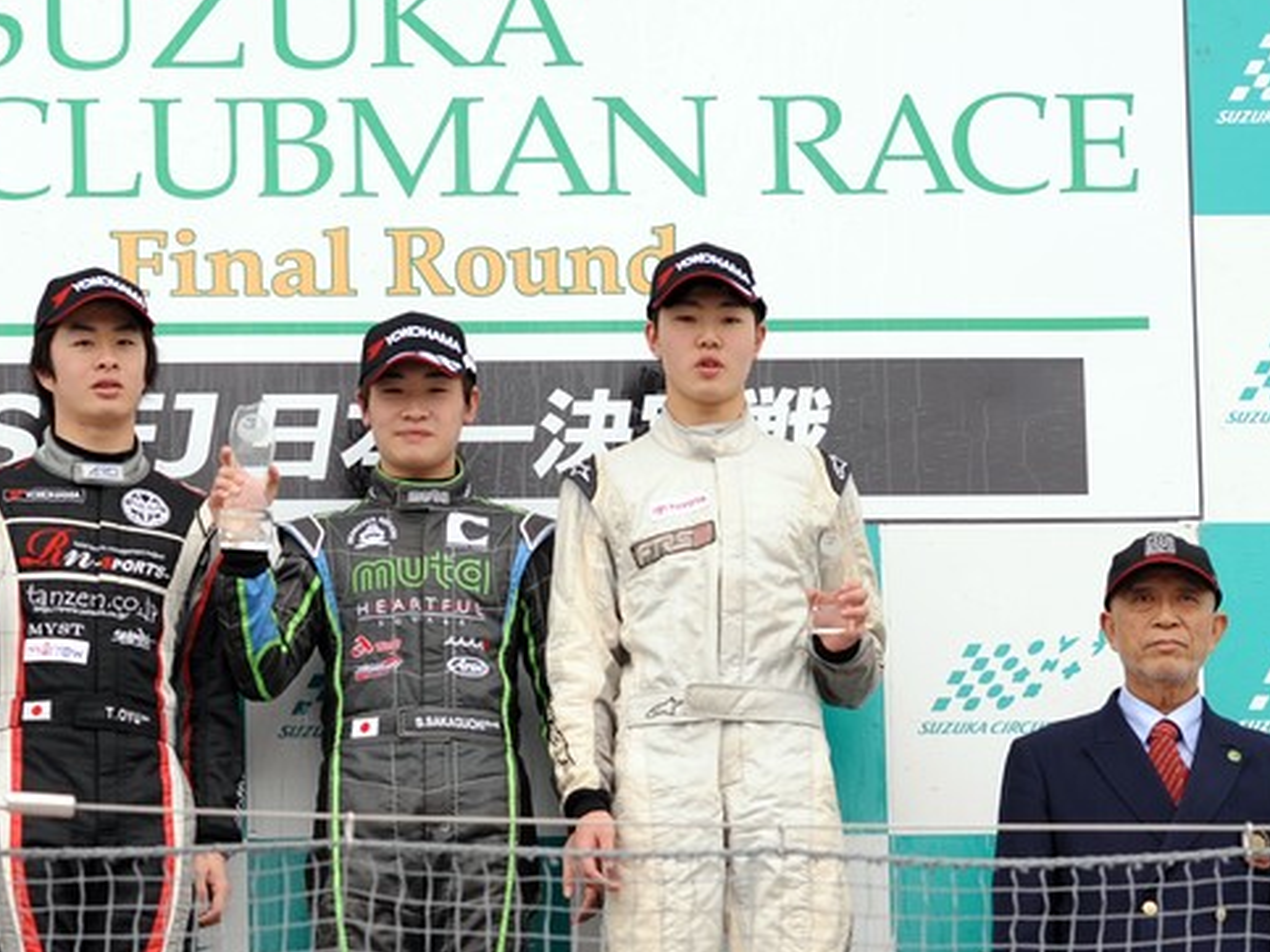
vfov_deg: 5.8
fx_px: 9463
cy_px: 589
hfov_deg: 7.7
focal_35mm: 258
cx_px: 400
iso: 400
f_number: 5.6
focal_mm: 180
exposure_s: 1/250
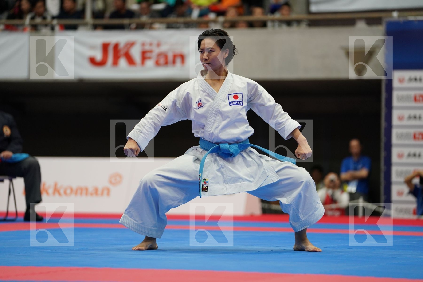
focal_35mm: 156
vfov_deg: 8.8
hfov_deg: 13.2
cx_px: 212
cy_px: 141
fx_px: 1833
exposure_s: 1/500
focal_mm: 156
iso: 1600
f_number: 2.8
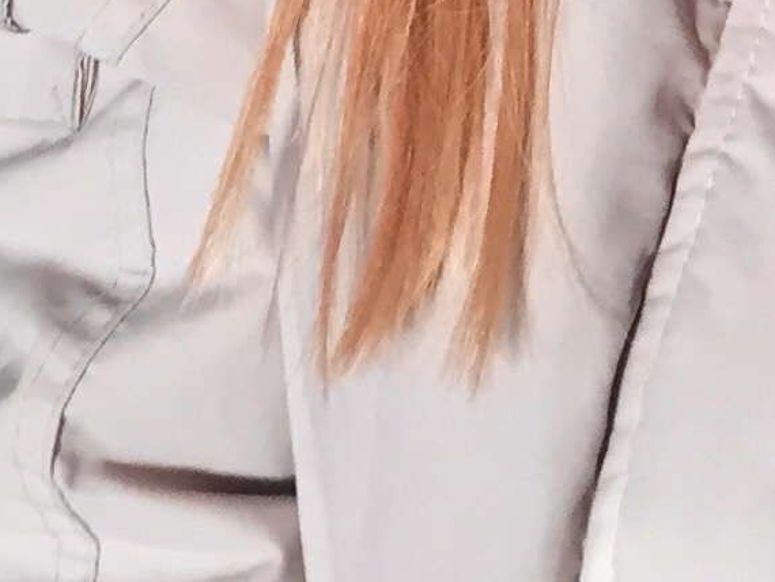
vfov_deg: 8.2
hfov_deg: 11.6
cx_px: 954
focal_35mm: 166
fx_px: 3718
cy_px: -865
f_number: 2.2
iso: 40
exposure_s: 1/33
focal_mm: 4.15
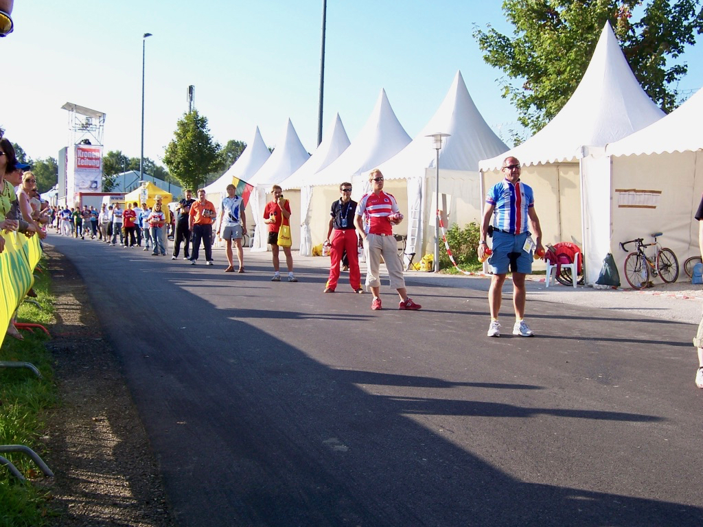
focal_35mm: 49
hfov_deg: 38.9
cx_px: 352
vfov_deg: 29.7
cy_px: 264
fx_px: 995
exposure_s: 1/250
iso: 80
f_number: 4
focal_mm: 8.2
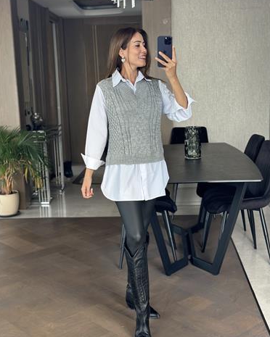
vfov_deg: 36.7
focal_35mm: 51
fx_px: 509
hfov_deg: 29.7
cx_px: 135
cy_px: 174
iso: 125
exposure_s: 1/60
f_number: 1.78
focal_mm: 6.86
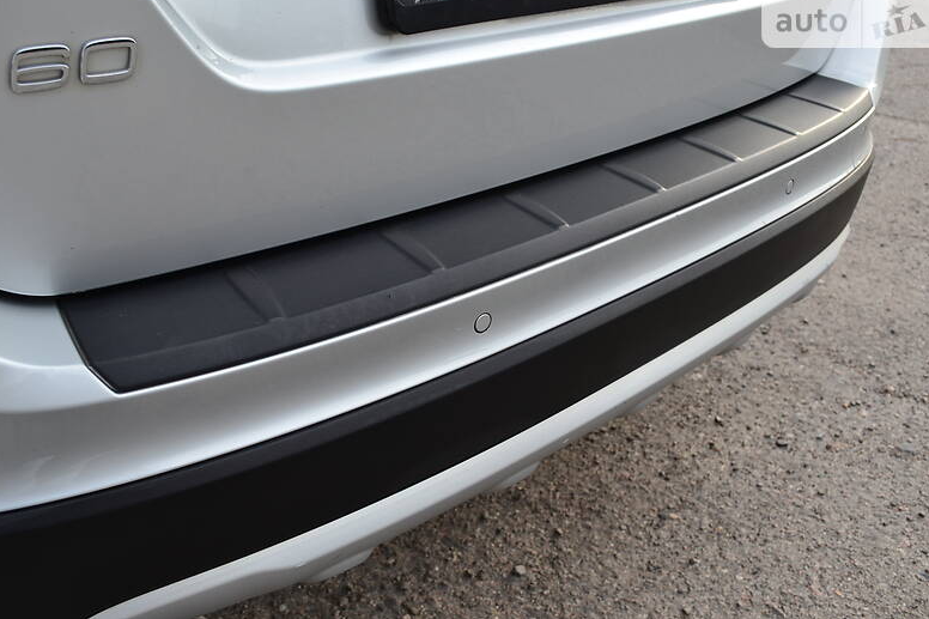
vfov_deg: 38.9
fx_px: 877
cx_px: 473
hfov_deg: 55.8
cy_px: 301
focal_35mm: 34
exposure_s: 1/160
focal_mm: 22
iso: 200
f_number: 6.3
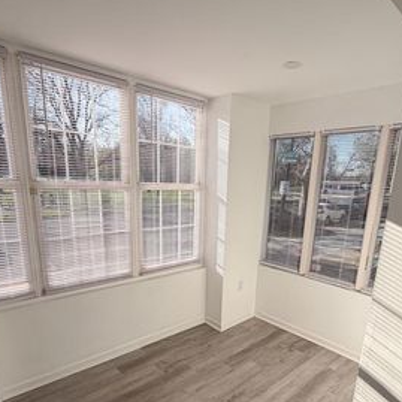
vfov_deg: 66.0
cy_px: 258
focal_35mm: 23
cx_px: 211
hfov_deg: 67.2
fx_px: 302
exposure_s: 1/750
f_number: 2.2
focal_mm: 2.22
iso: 32
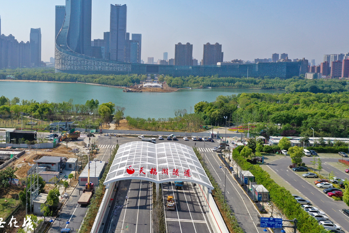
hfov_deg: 55.7
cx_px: 157
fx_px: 330
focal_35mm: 34
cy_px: 103
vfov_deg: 38.8
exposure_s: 1/400
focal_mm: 10.26
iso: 100
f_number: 6.3
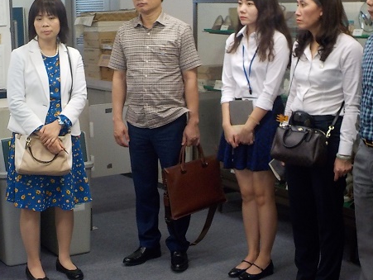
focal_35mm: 71
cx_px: 151
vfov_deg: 20.7
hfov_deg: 27.3
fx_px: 766
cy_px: 121
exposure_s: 1/30
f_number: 4.2
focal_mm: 6.4
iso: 250
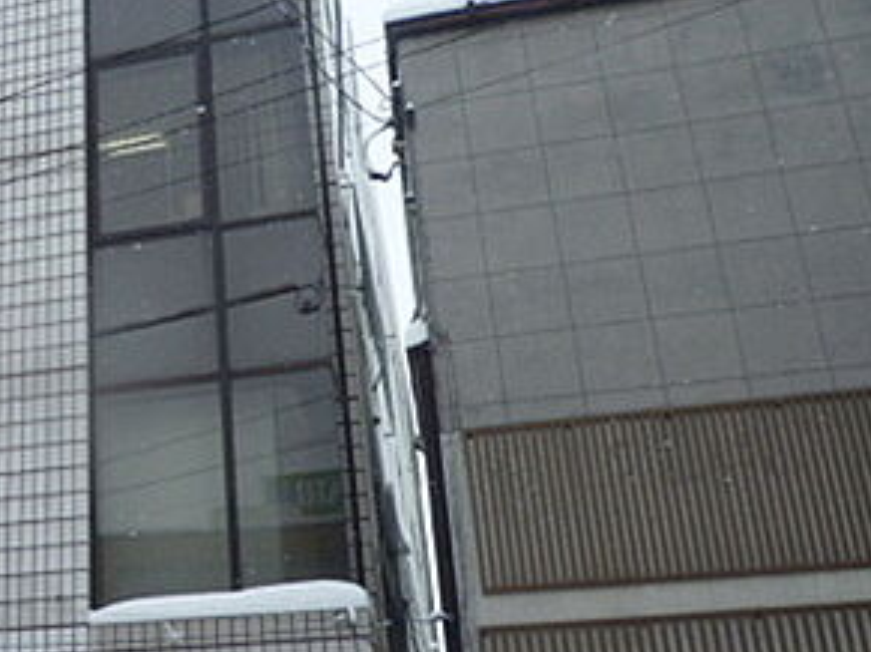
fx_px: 1383
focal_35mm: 55
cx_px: -27
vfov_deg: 26.5
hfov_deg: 31.9
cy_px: 380
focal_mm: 4.4
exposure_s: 1/500
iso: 80
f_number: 4
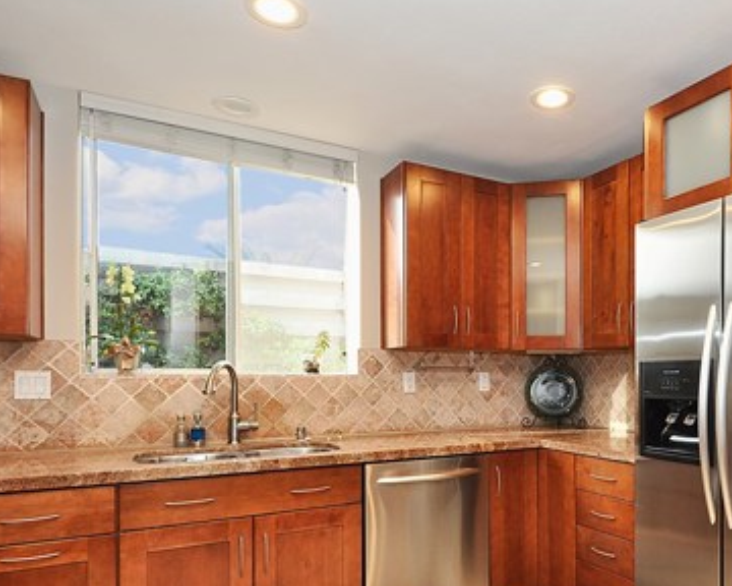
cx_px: 510
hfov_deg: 65.6
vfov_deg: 56.2
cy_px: 359
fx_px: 542
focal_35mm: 25
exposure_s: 1/20
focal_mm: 10
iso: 320
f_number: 8
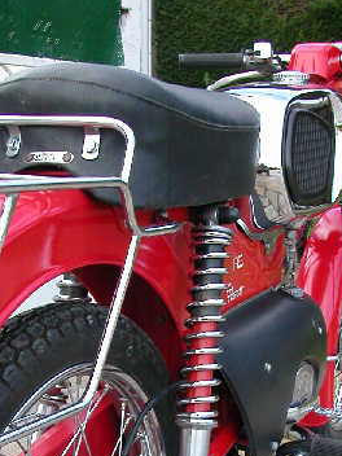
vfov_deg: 30.0
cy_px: 365
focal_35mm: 63
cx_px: 188
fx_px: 830
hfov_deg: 23.3
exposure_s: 1/234
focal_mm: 5.6
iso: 100
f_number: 2.7
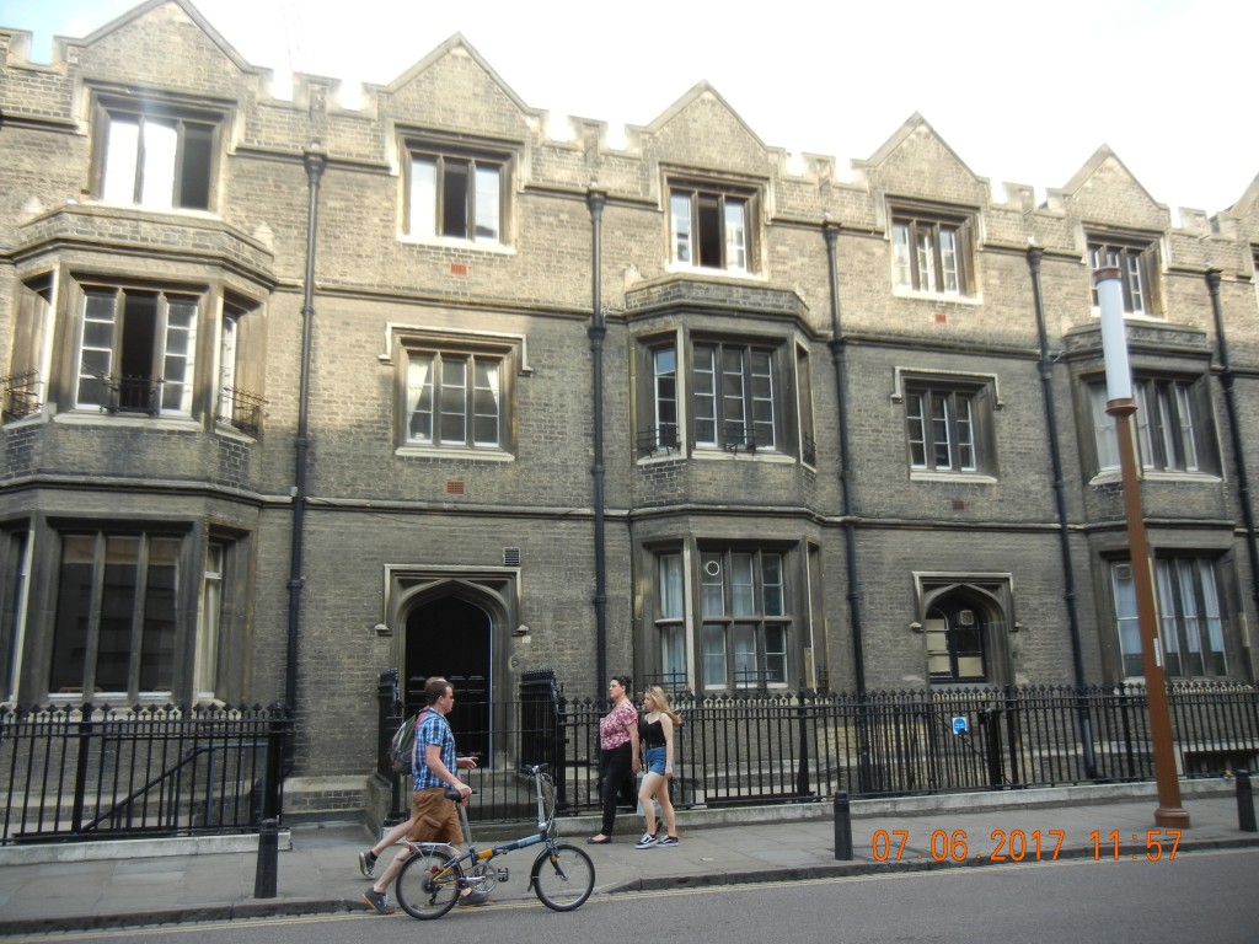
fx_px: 1091
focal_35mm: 30
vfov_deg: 46.8
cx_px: 630
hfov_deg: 60.0
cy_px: 472
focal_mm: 5.4
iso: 160
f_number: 3.5
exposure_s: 1/350
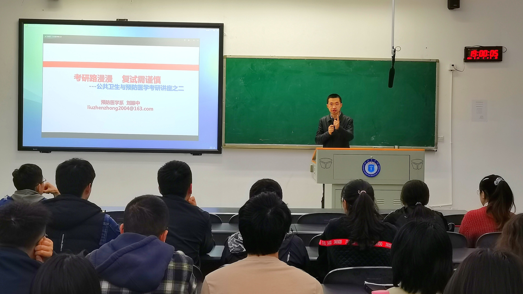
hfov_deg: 45.5
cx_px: 260
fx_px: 624
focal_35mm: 45
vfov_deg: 26.5
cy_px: 136
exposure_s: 1/50
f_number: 1.8
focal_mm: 5.58
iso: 160
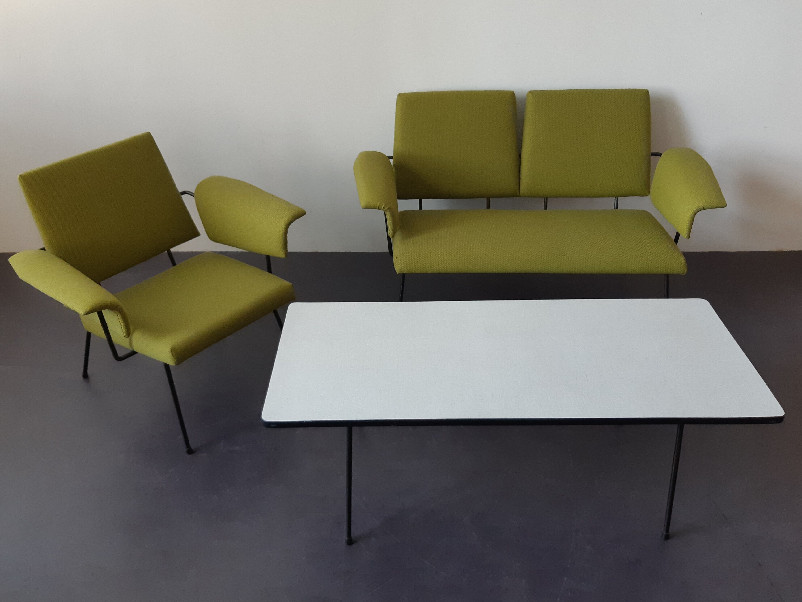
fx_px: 602
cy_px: 301
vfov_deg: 53.1
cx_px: 401
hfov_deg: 67.3
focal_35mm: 26
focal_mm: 3.93
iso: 160
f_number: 1.7
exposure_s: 1/50
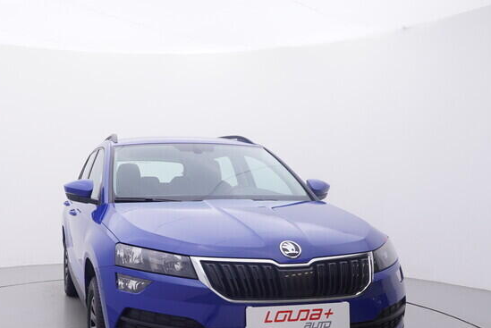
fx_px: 572
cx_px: 130
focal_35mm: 42
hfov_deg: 45.0
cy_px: 248
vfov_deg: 31.4
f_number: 5
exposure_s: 1/80
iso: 200
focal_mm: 15
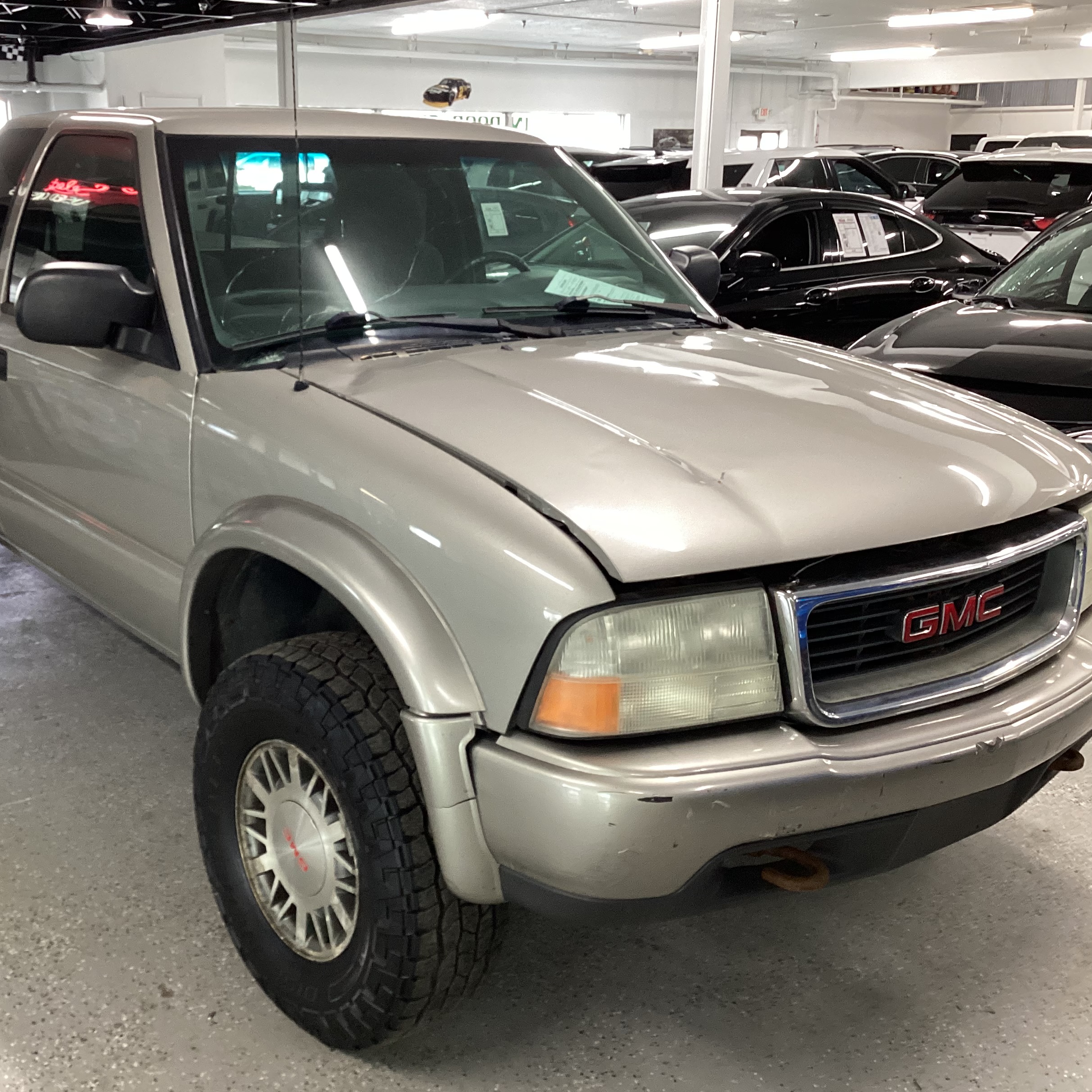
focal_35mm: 37
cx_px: 433
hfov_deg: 44.7
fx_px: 1321
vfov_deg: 44.9
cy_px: 546
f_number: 2.4
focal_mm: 3.3
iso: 200
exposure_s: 1/50
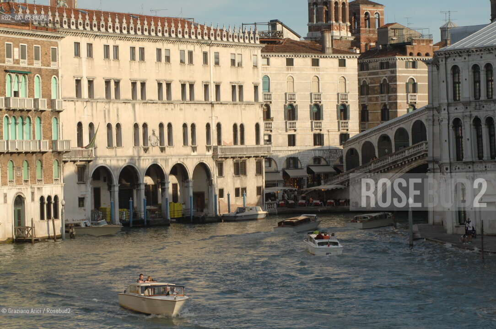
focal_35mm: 120
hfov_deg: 17.1
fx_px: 1651
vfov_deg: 11.4
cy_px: 164
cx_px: 248
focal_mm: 80
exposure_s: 1/200
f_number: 16
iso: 400
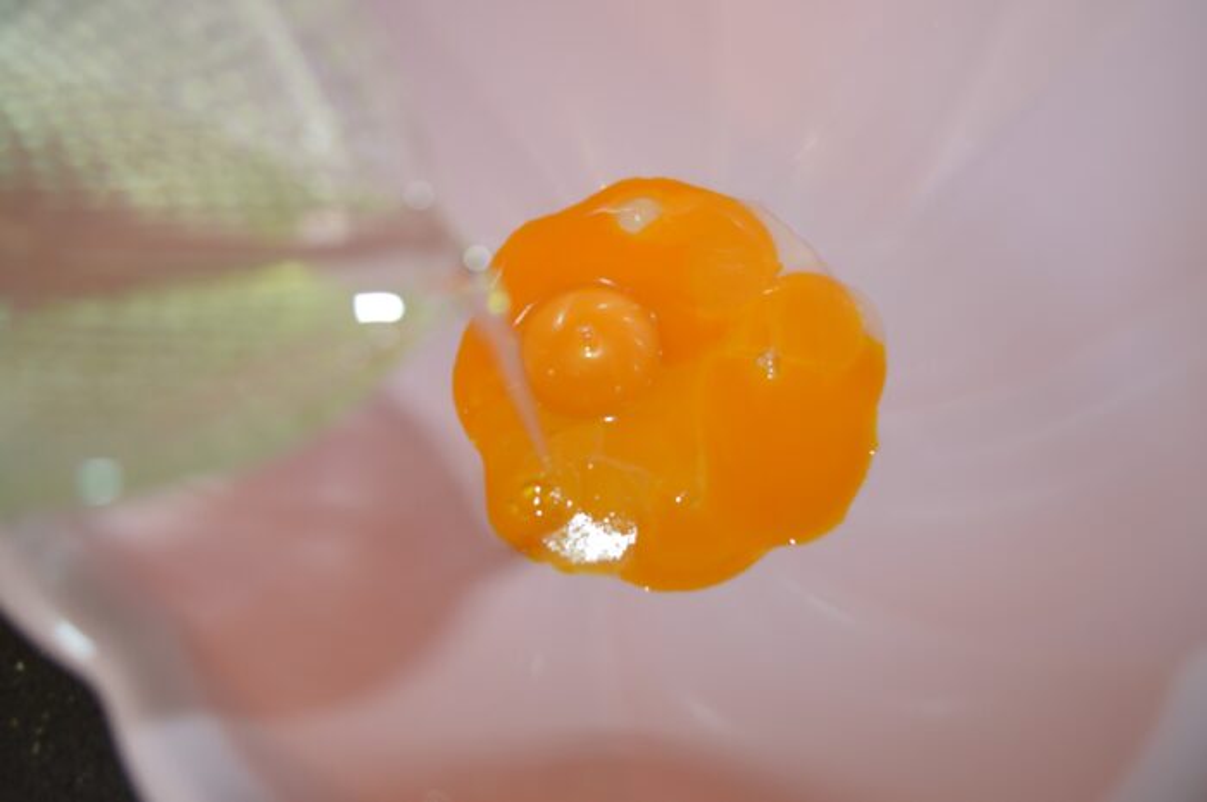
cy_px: 401
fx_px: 904
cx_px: 604
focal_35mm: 27
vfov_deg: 47.8
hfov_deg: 67.4
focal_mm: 18
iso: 450
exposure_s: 1/30
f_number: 3.5
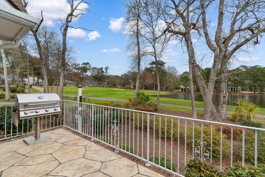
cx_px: 132
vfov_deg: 77.3
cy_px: 88
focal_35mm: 15
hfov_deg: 100.4
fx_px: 110
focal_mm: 10
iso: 100
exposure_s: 1/250
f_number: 8
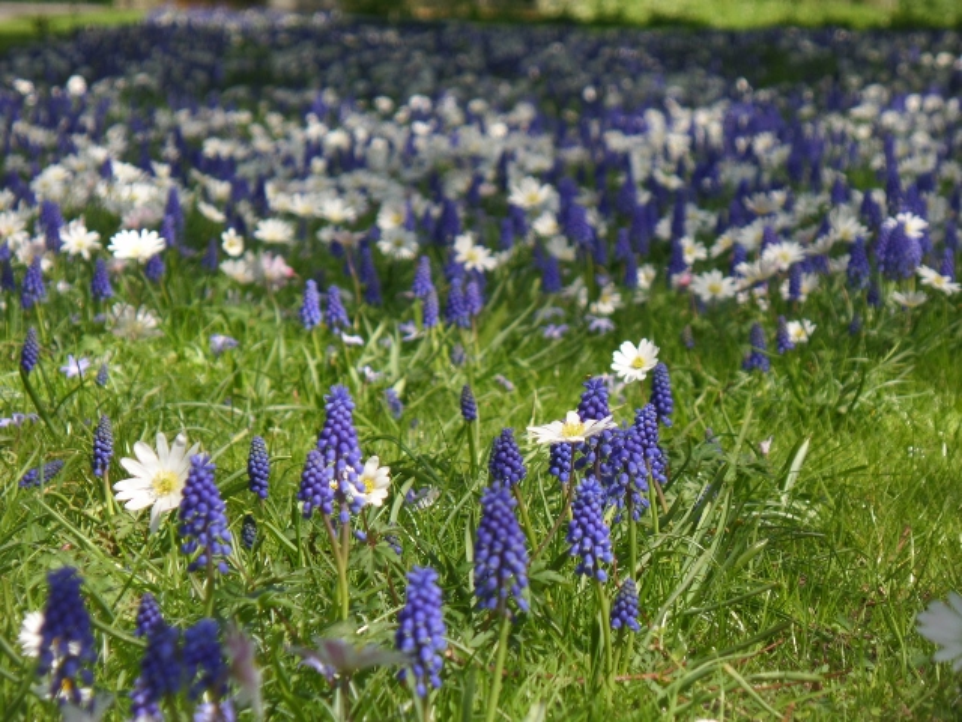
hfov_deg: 7.6
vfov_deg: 5.7
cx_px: 481
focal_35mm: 262
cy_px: 361
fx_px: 7281
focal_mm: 46.7
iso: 100
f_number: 5.1
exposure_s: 1/250
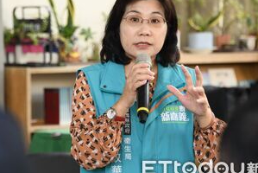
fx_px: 1535
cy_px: 70
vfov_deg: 6.4
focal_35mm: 214
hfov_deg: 9.6
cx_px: 127
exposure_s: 1/125
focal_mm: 160
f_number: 5.6
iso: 1250
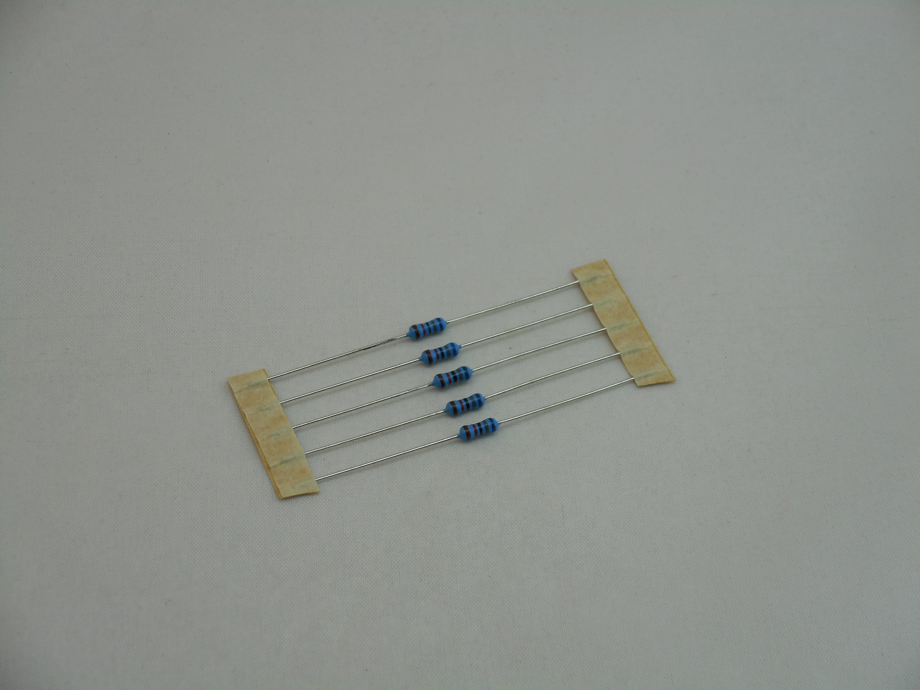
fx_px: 2365
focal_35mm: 89
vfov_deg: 16.6
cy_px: 345
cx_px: 460
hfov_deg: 22.0
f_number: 5.6
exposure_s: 1/60
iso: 110
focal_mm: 15.9
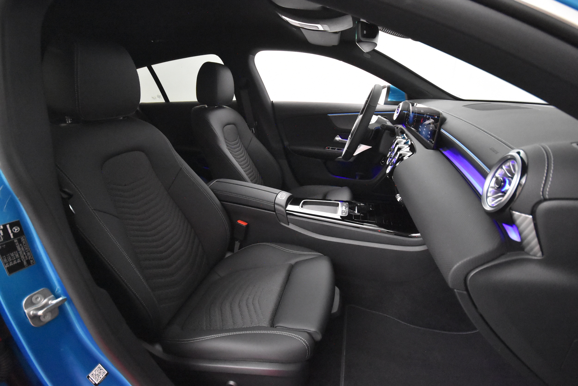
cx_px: 289
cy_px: 193
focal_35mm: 18
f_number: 4.5
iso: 9000
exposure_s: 1/60
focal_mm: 12
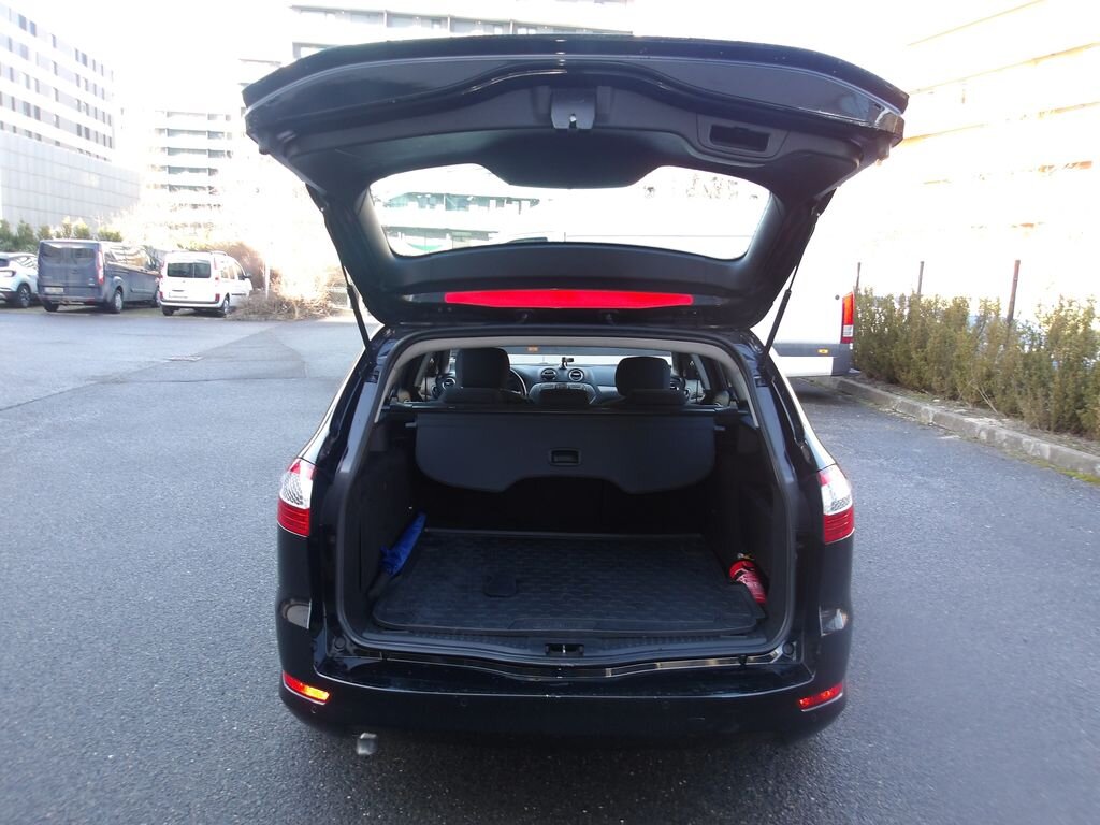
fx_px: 858
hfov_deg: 65.3
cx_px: 550
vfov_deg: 51.4
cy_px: 412
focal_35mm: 27
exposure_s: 1/58
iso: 100
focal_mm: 4.9
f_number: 3
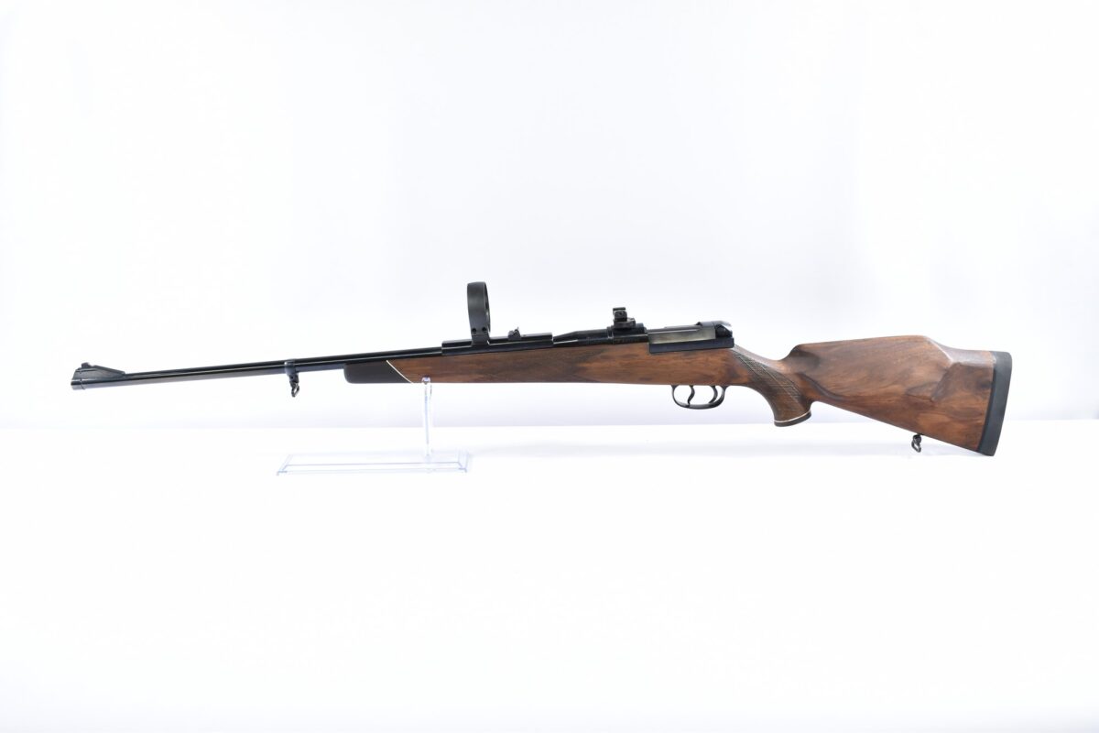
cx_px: 550
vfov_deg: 43.6
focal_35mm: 30
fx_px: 916
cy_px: 366
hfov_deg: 61.9
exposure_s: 1/20
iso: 640
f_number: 5
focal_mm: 20
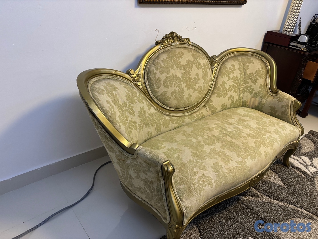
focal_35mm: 26
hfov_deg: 67.3
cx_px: 159
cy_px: 120
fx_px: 239
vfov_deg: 53.1
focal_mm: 5.96
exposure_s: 1/60
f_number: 1.6
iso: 400
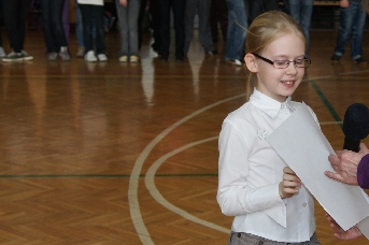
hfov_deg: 21.9
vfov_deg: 14.8
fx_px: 941
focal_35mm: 92
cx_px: 287
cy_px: 168
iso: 200
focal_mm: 35
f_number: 5.6
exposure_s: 1/160
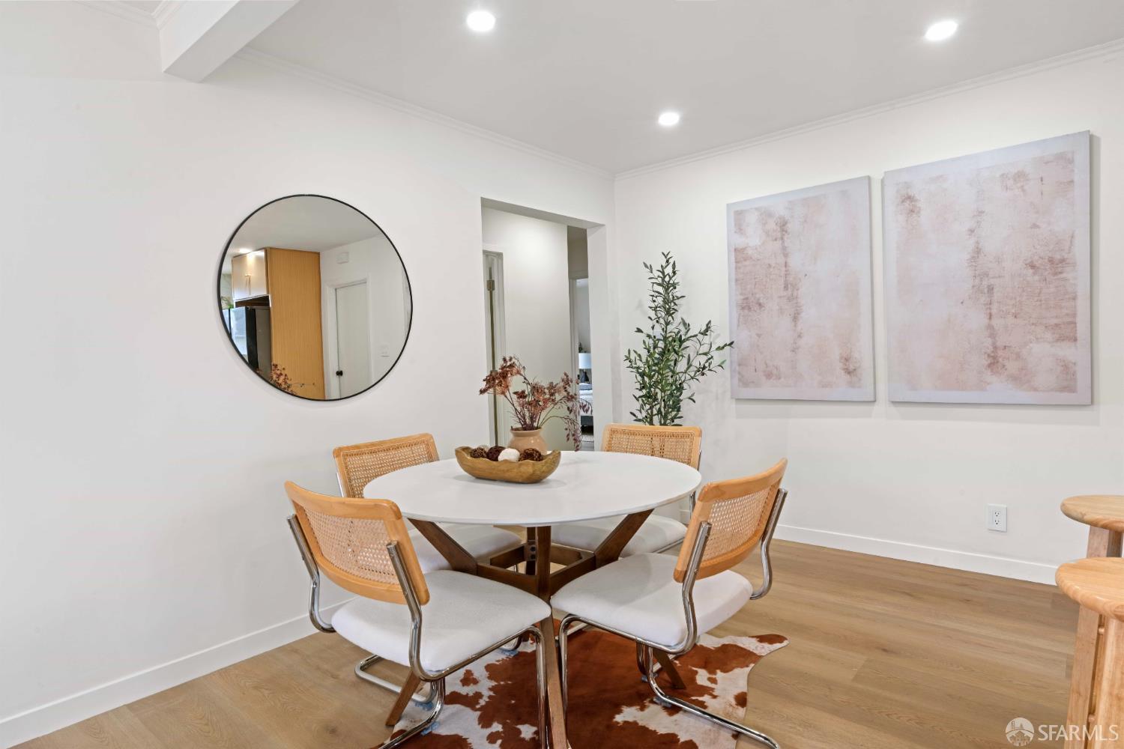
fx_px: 593
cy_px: 374
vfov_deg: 64.6
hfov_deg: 86.9
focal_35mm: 19
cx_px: 562
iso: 250
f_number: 14
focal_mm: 19
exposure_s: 1/1.25
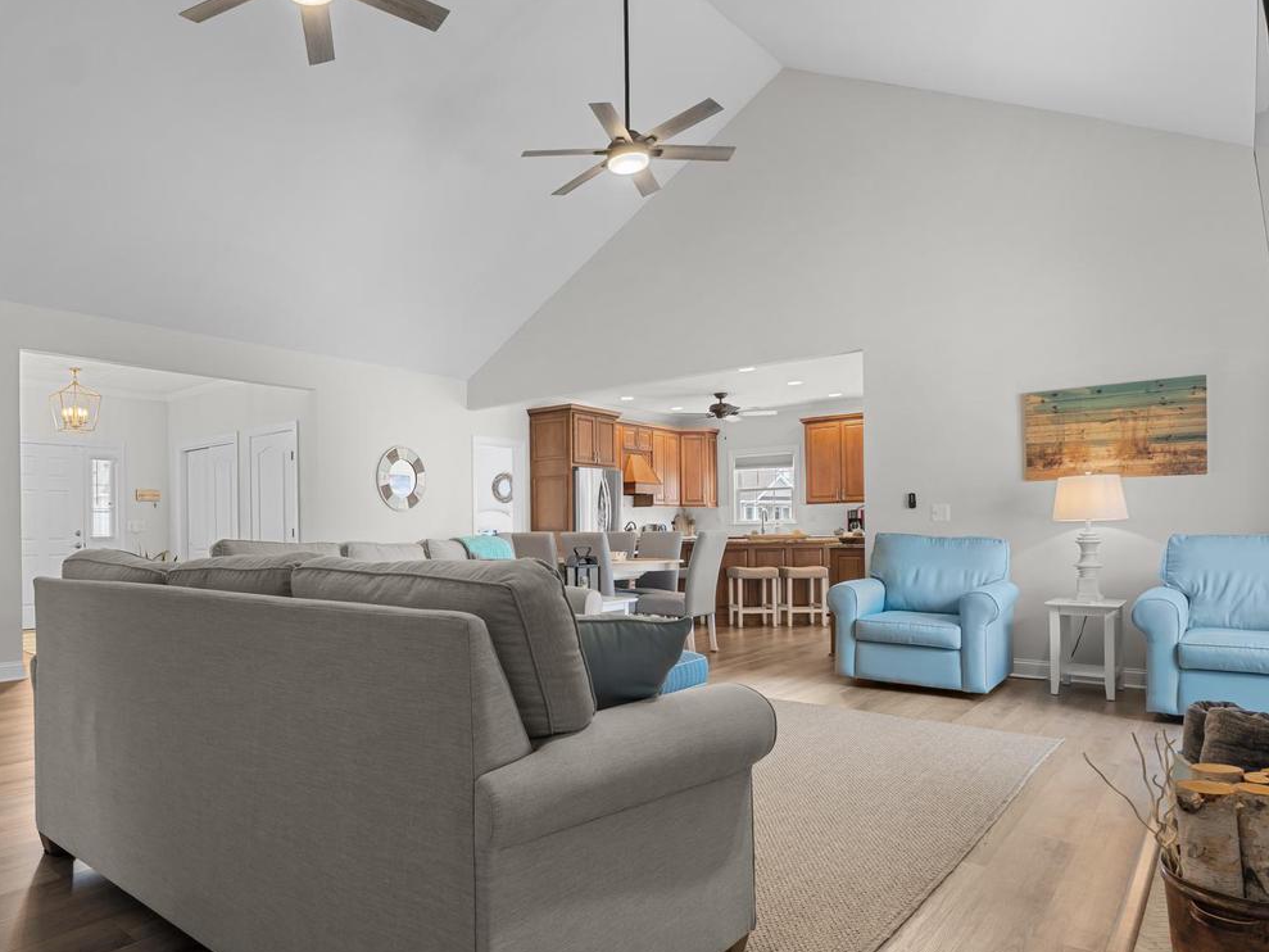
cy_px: 529
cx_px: 429
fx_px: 816
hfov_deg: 73.5
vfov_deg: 60.4
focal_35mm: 22
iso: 200
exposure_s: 1.6
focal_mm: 10.6
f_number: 7.1
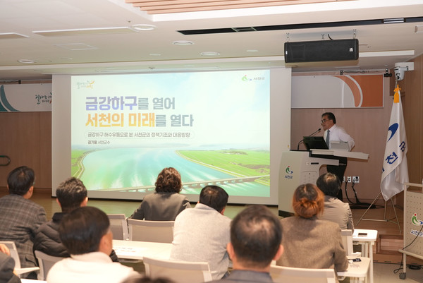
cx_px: 212
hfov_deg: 42.7
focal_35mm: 46
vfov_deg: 29.3
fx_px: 541
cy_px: 142
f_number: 4
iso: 1600
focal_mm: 46
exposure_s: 1/250
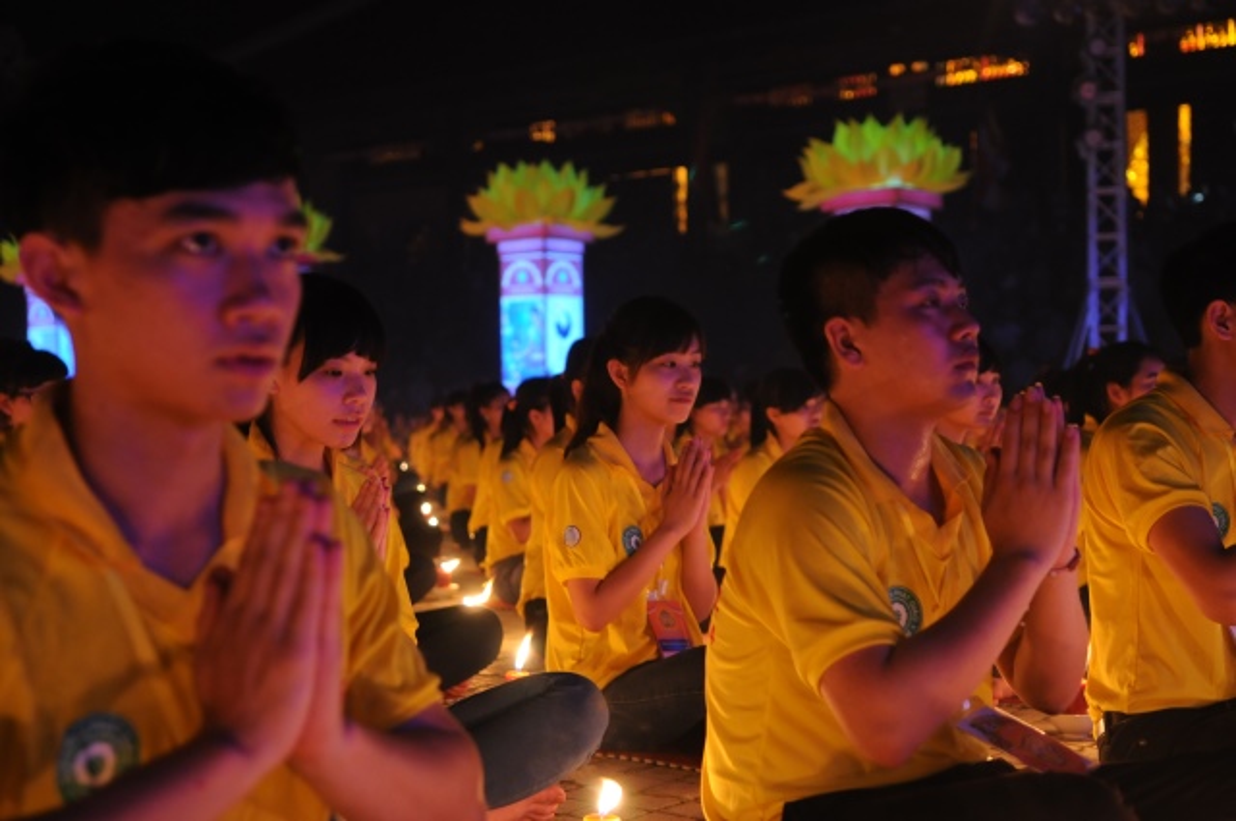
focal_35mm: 57
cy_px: 410
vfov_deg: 23.7
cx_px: 618
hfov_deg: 35.1
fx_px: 1954
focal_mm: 38
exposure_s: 1/13
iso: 800
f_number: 2.8
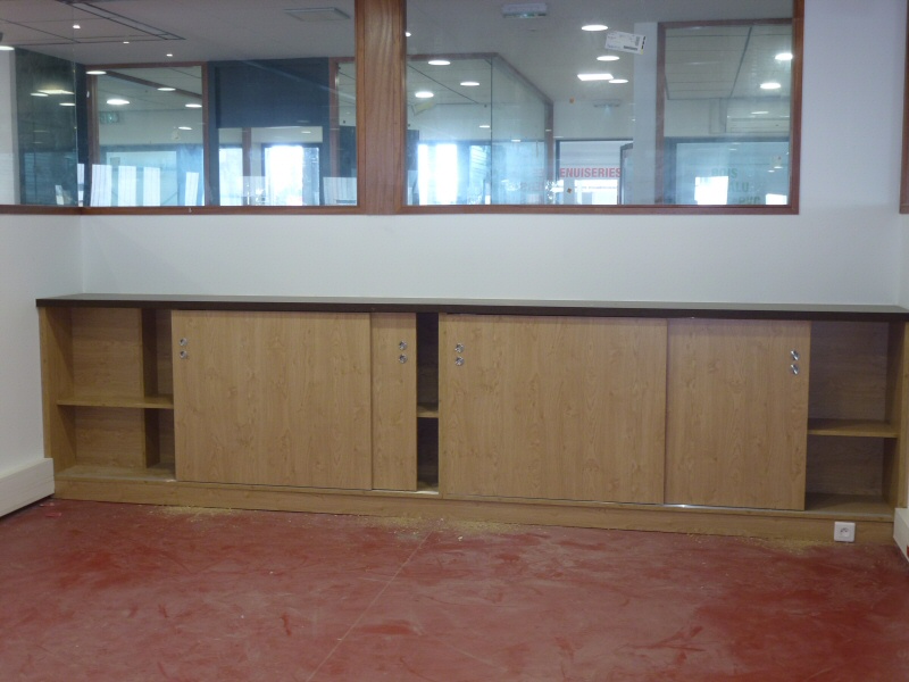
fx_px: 1077
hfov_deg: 45.8
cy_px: 341
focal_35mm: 41
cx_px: 454
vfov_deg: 35.1
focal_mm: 7.4
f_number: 3.9
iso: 100
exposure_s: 1/13
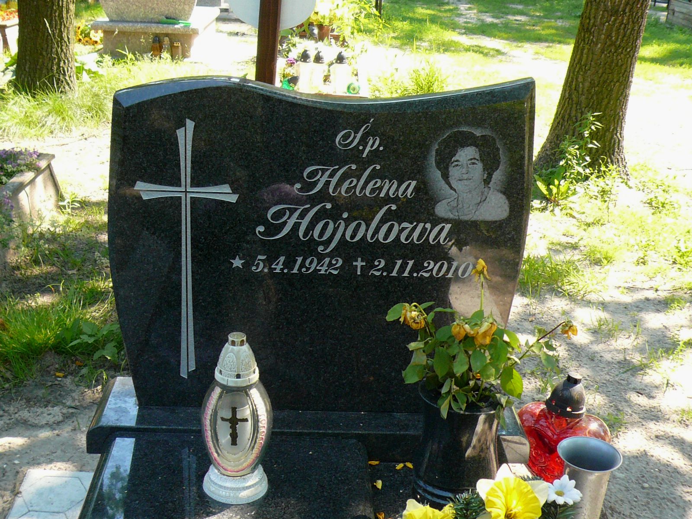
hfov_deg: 39.7
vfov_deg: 30.3
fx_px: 960
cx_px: 346
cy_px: 260
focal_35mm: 48
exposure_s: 1/160
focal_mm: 5.2
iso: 100
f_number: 2.9
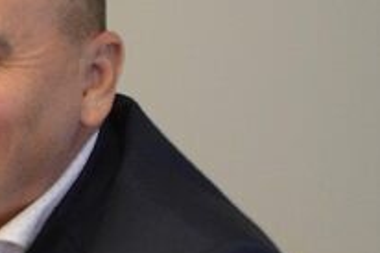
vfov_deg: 7.7
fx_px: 1888
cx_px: -1011
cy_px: 104
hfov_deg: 8.2
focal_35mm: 179
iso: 1250
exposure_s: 1/250
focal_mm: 24
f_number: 3.2
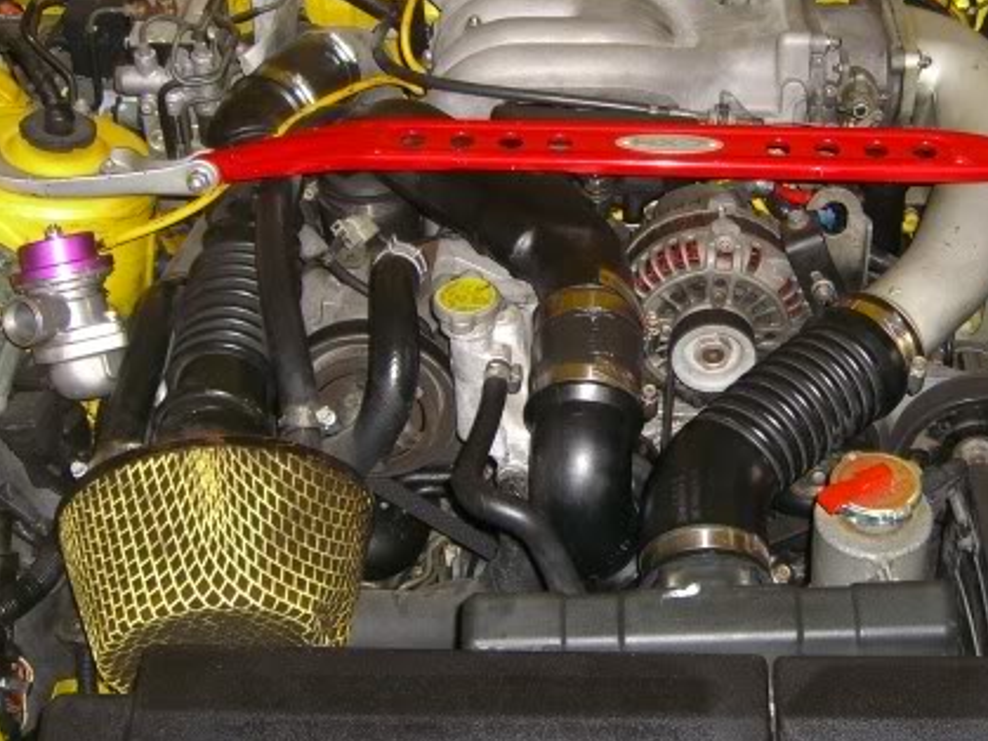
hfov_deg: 32.9
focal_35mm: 58
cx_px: 677
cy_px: 354
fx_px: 1655
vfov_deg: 25.2
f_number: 2.8
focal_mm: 7.9
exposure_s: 1/60
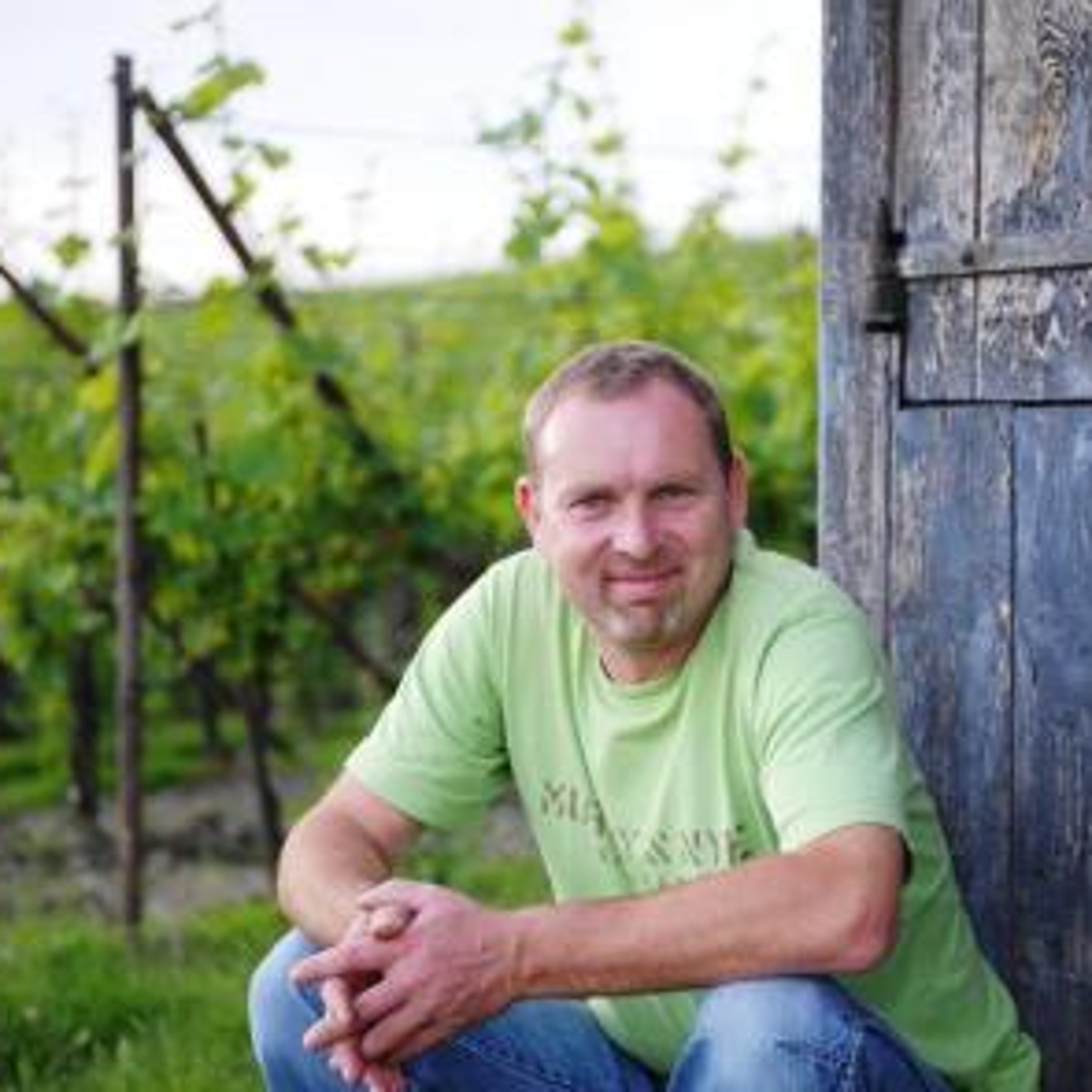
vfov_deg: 21.7
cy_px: 548
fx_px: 2855
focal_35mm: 80
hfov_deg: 21.6
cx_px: 659
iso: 640
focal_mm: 62
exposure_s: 1/1600
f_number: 2.8
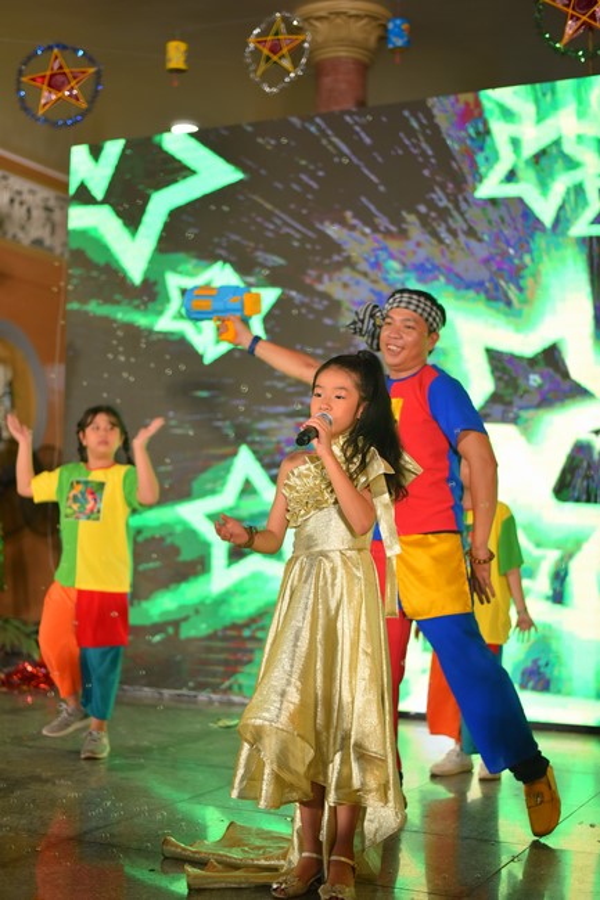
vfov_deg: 39.6
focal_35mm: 50
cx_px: 300
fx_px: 1251
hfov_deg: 27.0
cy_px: 450
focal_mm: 50
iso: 250
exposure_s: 1/200
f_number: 2
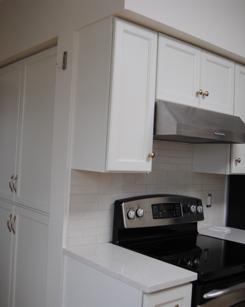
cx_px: 82
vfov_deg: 47.9
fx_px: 345
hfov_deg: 38.7
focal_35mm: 38
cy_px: 154
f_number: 3.5
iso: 200
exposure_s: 1/60
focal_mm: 18
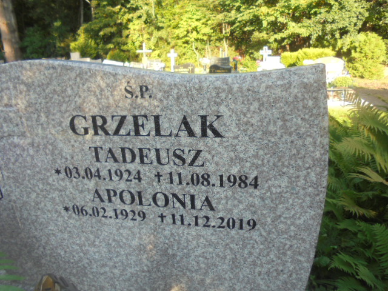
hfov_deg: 67.3
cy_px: 146
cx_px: 194
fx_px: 291
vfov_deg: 53.1
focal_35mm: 26
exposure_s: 1/125
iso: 100
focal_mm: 4.6
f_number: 3.5
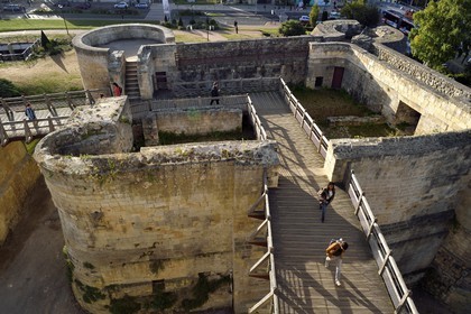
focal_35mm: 24
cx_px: 236
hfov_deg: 73.7
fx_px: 314
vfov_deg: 53.1
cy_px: 157
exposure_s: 1/160
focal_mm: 24
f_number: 13
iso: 200
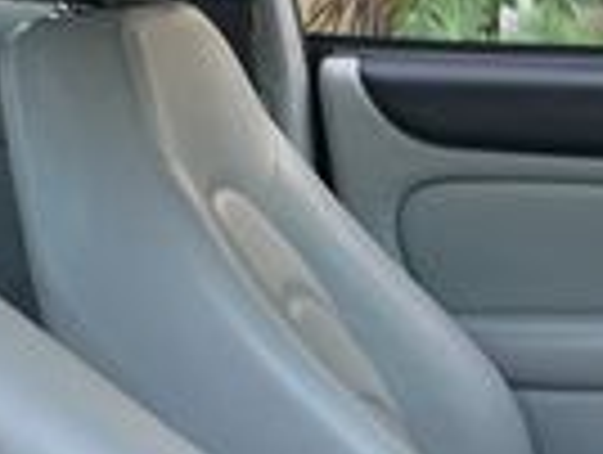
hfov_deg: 15.3
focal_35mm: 124
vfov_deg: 11.6
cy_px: 607
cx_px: 734
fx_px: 2164
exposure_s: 1/121
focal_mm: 4.2
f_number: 1.6
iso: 64
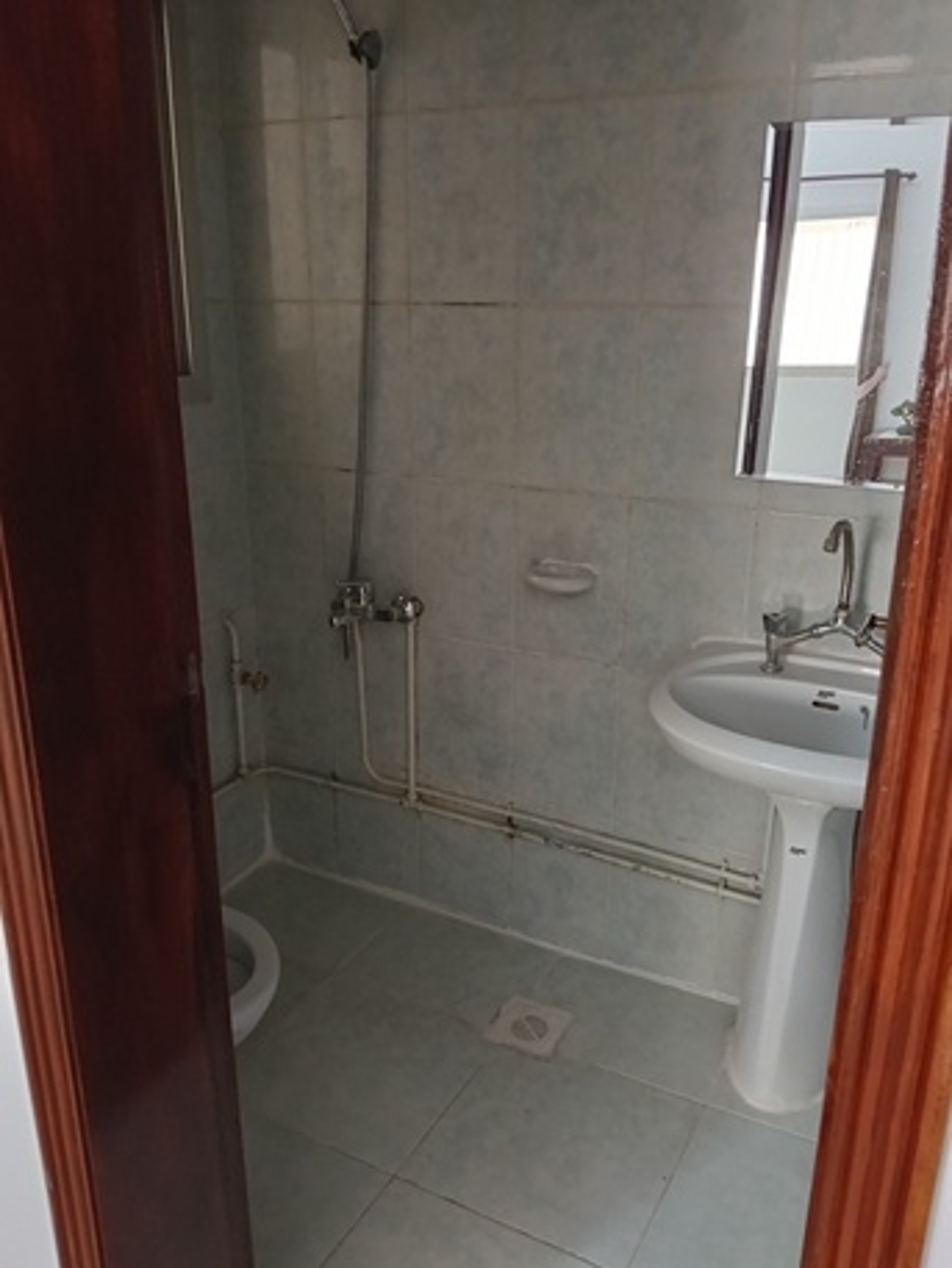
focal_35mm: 27
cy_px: 634
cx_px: 476
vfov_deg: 65.3
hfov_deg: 51.4
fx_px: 990
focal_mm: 3.98
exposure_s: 1/25
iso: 1000
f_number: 1.8
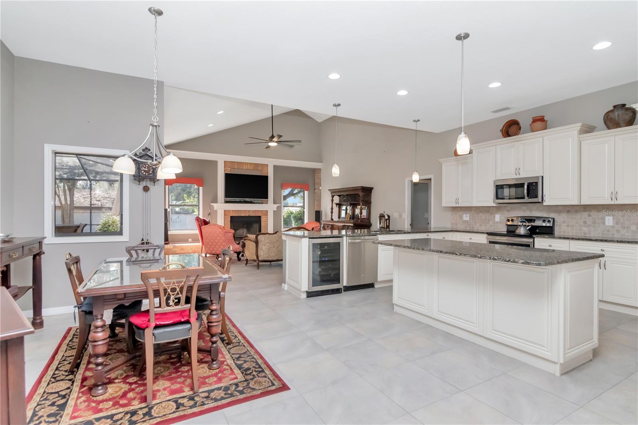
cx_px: 319
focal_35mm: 16
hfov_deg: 95.0
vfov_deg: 72.0
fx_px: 292
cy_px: 212
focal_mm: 11
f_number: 7.1
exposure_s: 1/160
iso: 1000
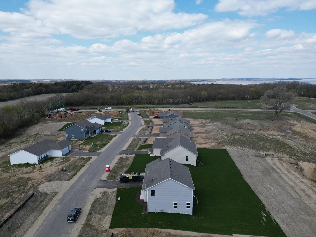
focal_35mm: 24
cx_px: 158
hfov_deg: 71.6
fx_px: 219
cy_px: 118
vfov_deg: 56.8
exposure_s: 1/3200
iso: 140
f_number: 1.7
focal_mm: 6.72
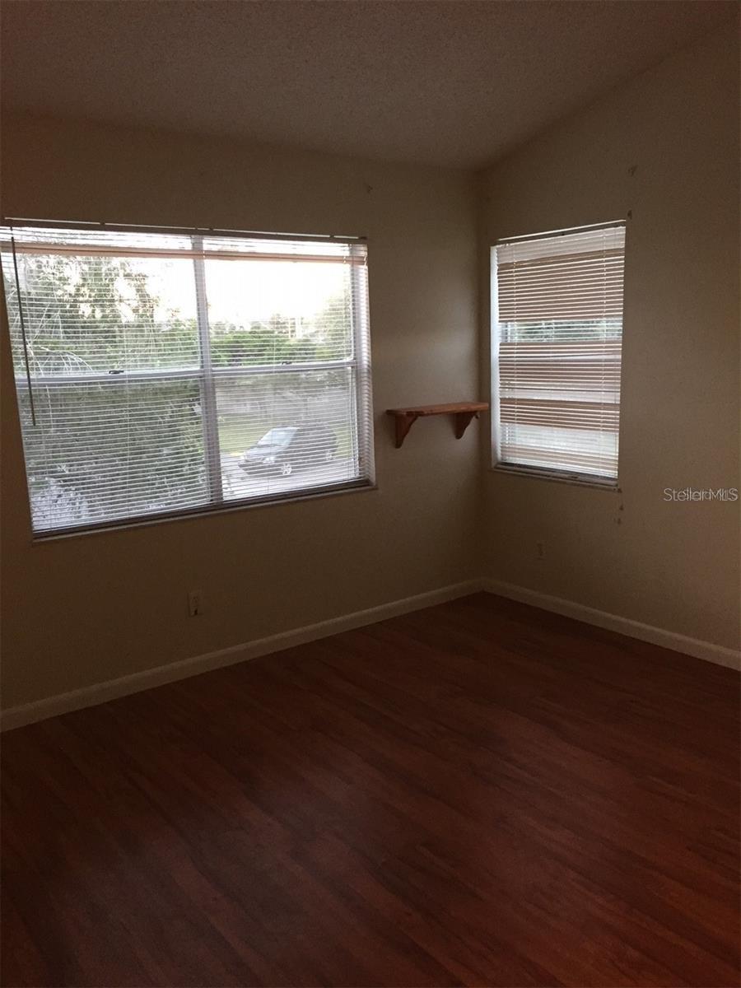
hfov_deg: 48.2
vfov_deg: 61.7
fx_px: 828
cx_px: 370
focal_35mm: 29
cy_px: 494
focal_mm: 4.15
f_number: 2.2
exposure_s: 1/30
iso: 200
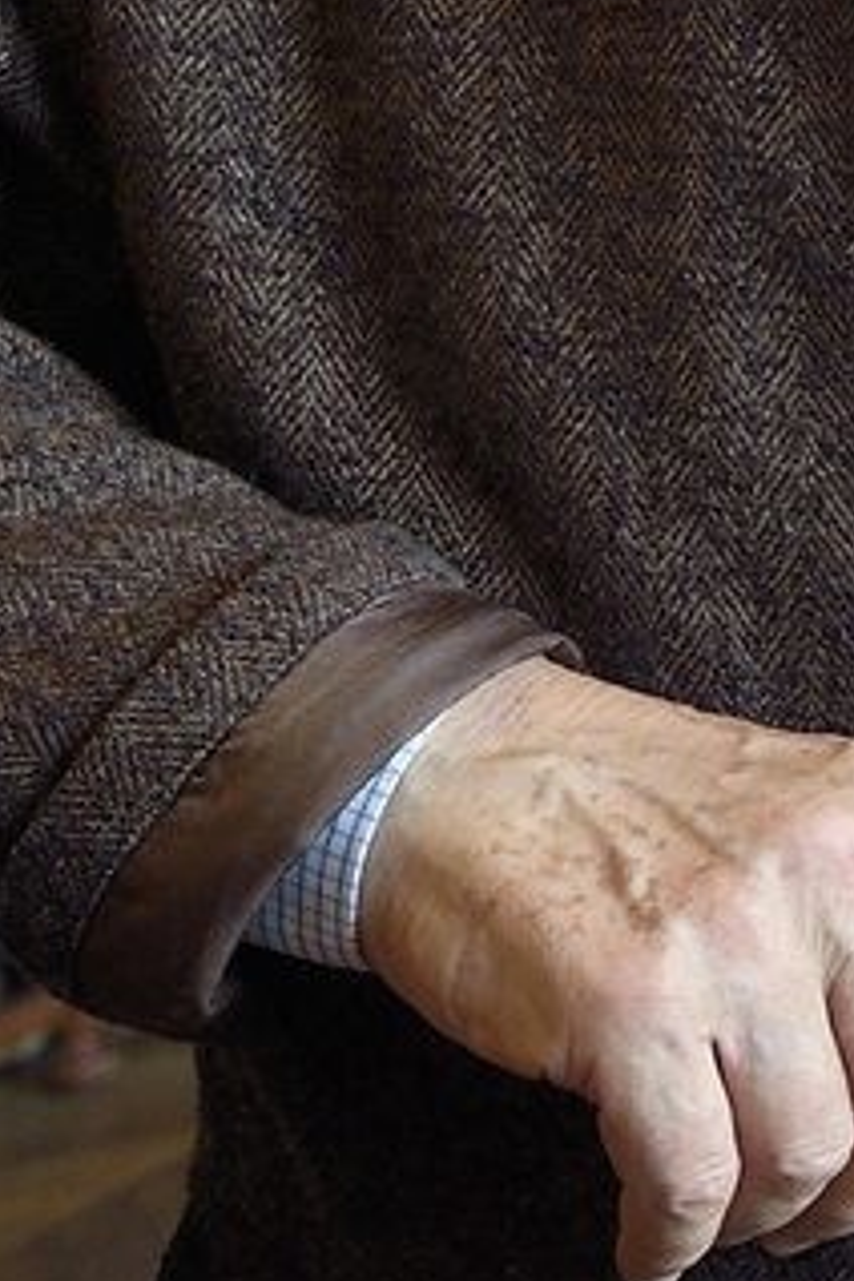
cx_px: 2498
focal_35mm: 161
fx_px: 5728
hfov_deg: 7.5
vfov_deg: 12.2
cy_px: -610
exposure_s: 1/80
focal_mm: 32
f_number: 5.6
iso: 1600
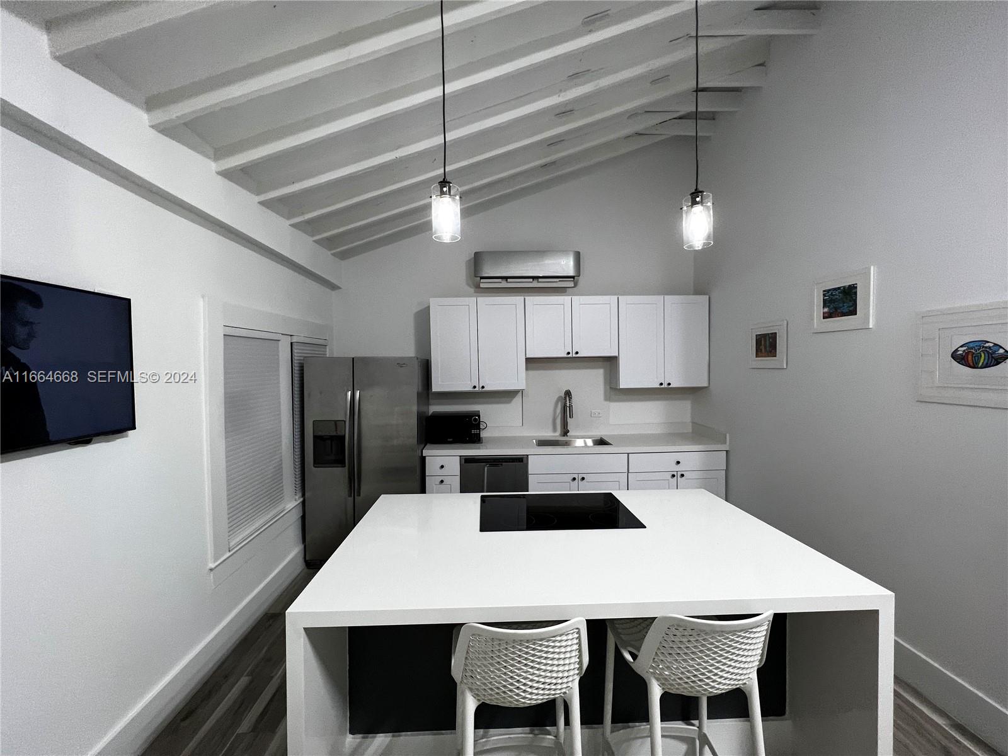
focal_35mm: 13
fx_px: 379
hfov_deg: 106.2
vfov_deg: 89.9
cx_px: 504
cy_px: 378
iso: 125
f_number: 1.8
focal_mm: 1.57
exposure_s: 1/120
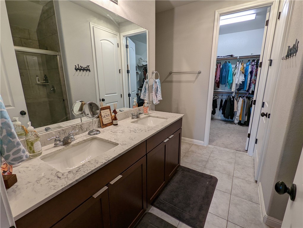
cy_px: 114
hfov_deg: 94.4
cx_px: 152
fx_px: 140
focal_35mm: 16
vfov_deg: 78.2
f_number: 2.2
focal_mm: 2.35
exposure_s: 1/40
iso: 57
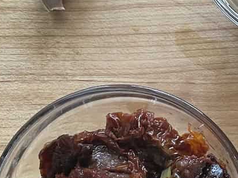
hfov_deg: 18.5
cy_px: 136
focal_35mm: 100
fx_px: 688
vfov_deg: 14.7
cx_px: 294
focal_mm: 4.2
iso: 100
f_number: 1.6
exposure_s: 1/60
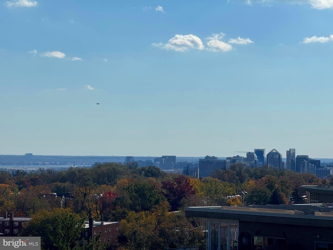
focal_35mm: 120
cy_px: 125
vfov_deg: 12.3
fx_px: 1154
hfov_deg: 16.4
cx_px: 166
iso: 50
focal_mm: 15.66
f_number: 2.8
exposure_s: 1/4651
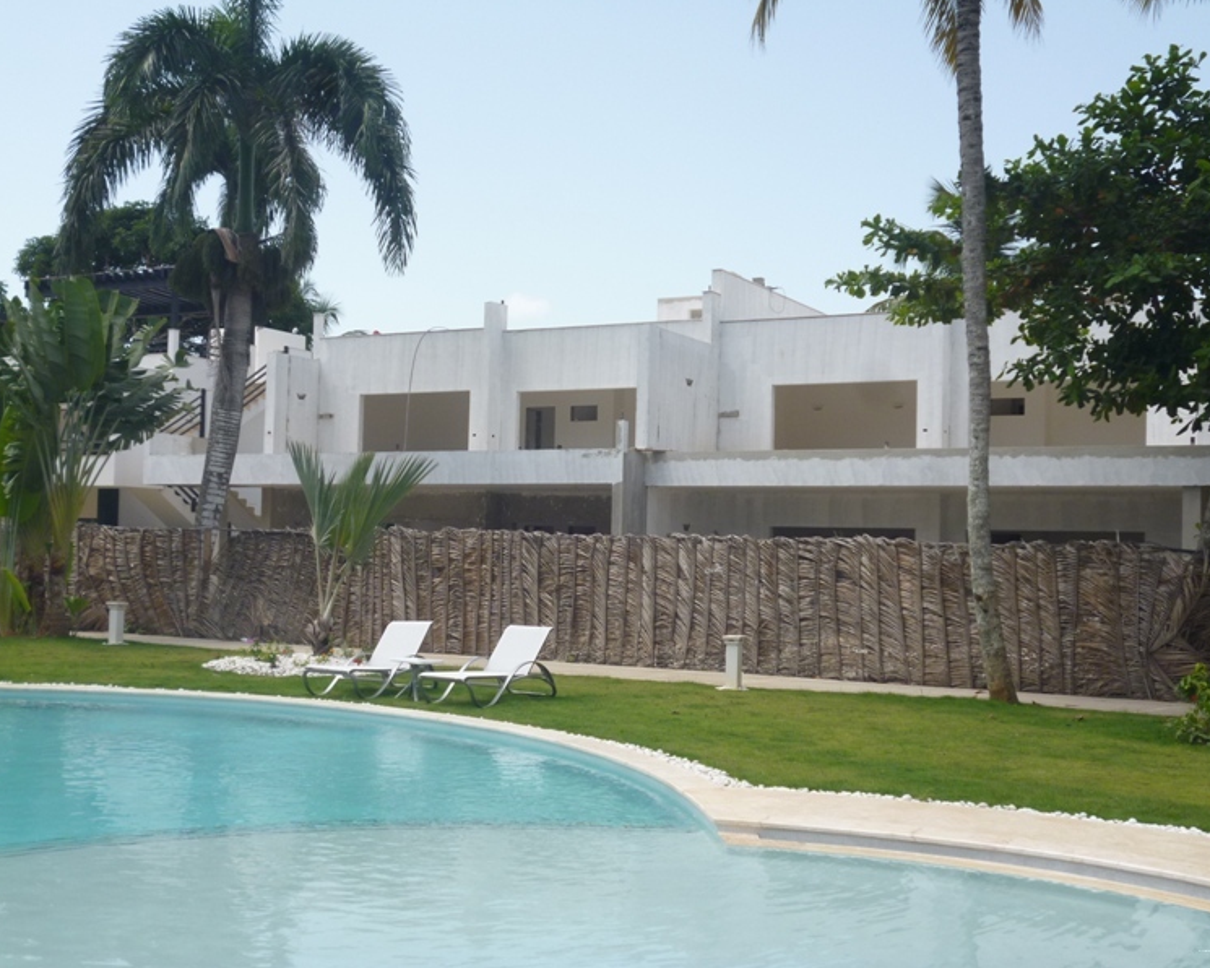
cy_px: 484
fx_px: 1540
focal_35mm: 43
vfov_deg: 34.9
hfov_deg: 42.9
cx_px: 630
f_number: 11
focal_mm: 7.3
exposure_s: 1/80
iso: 100
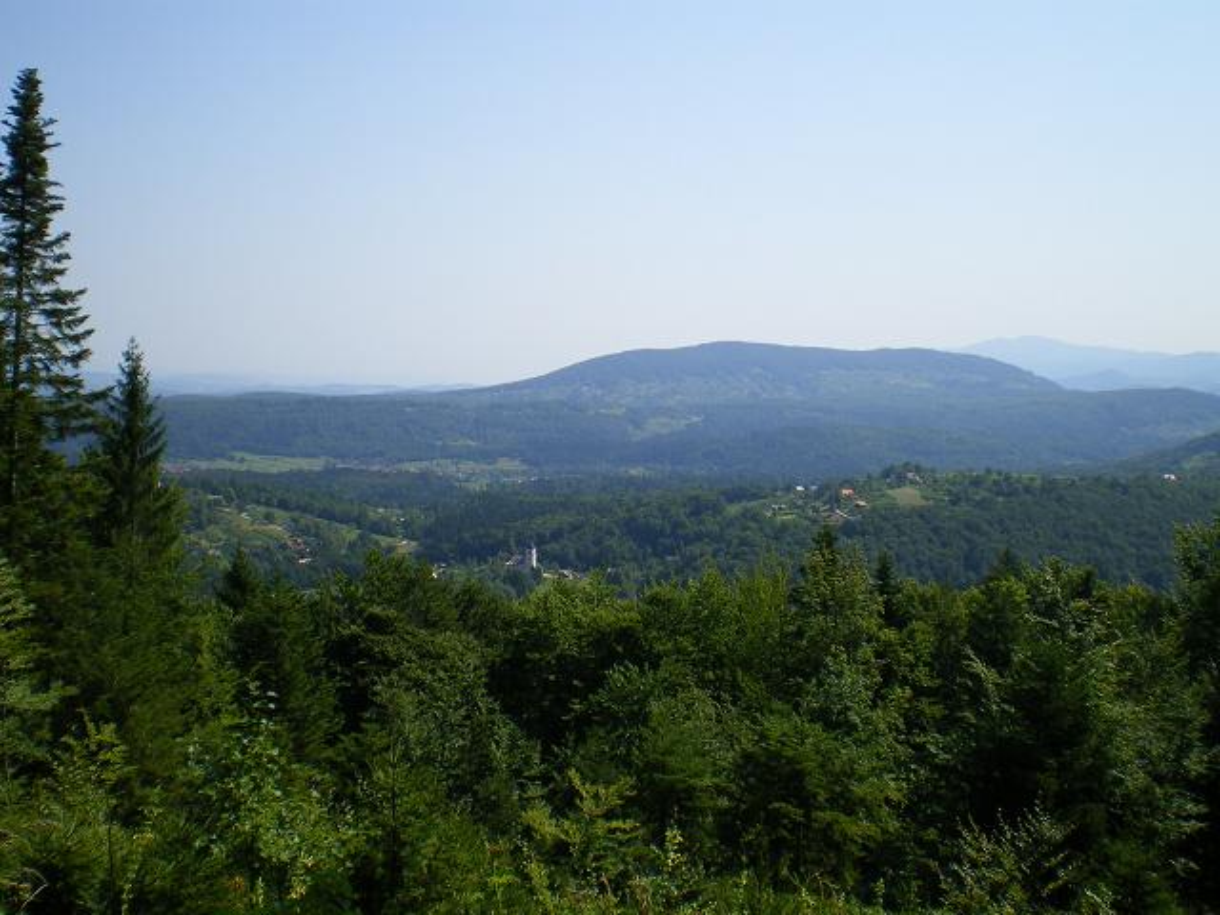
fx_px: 1339
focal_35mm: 38
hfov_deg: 49.0
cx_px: 610
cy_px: 458
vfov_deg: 37.7
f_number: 4.6
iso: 64
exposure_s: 1/400
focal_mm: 6.3
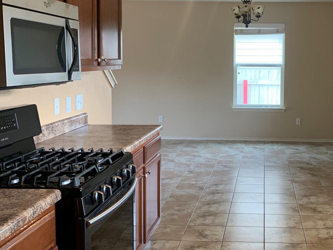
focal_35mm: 47
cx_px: 247
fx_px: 452
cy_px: 95
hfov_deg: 39.4
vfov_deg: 30.8
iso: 80
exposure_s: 1/60
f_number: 1.8
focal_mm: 4.25
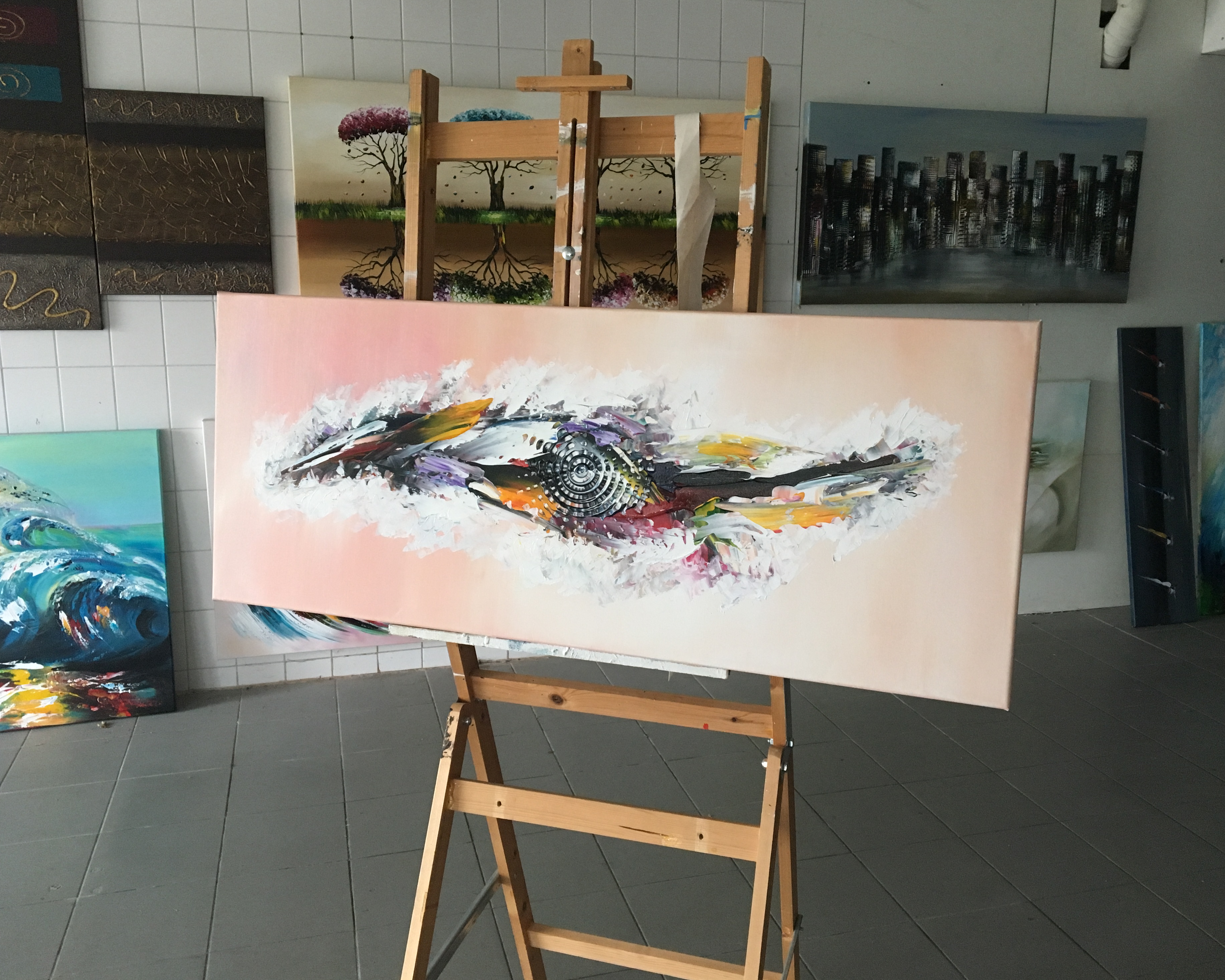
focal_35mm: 31
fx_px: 1124
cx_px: 640
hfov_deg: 57.2
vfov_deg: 47.1
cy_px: 481
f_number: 2.2
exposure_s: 1/33
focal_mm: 4.15
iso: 160
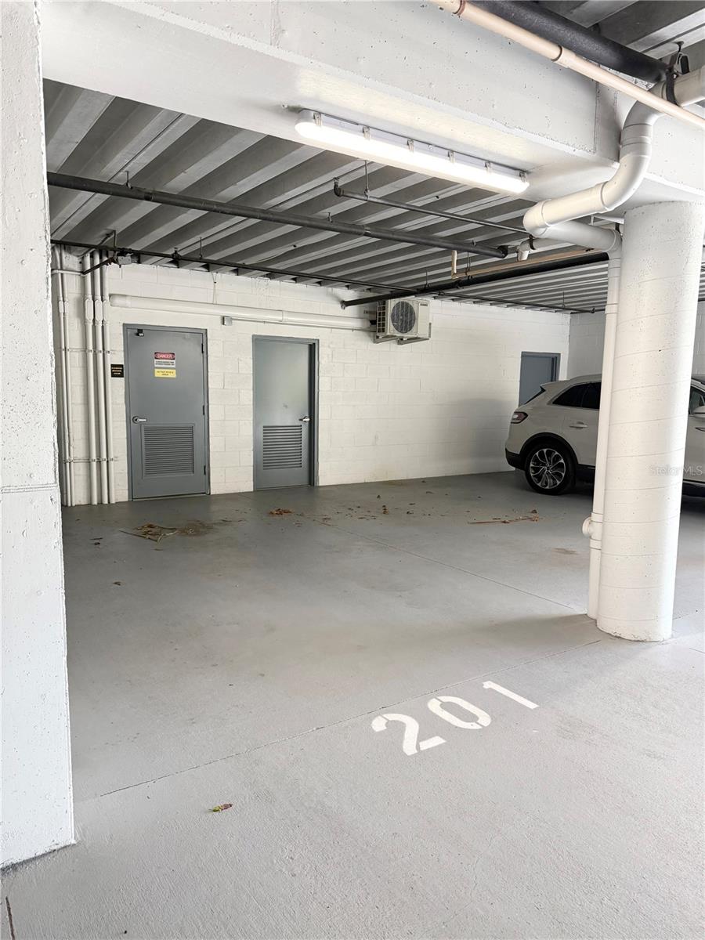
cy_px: 470
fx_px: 652
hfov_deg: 56.8
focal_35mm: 24
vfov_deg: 71.6
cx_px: 352
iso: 200
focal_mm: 6.76
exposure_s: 1/240
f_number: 1.78
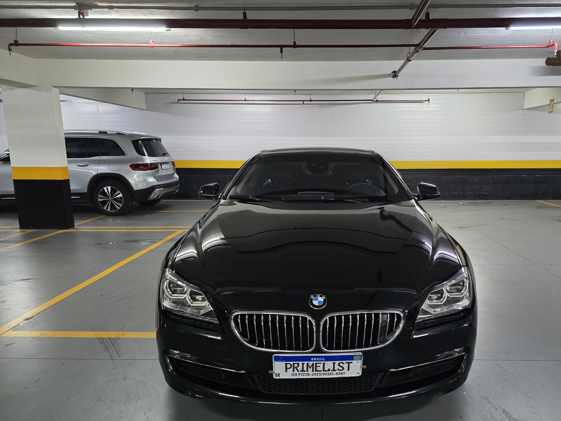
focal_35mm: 27
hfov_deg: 65.0
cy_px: 240
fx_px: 438
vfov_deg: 51.2
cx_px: 322
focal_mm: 6.3
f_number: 1.7
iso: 1600
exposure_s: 1/40
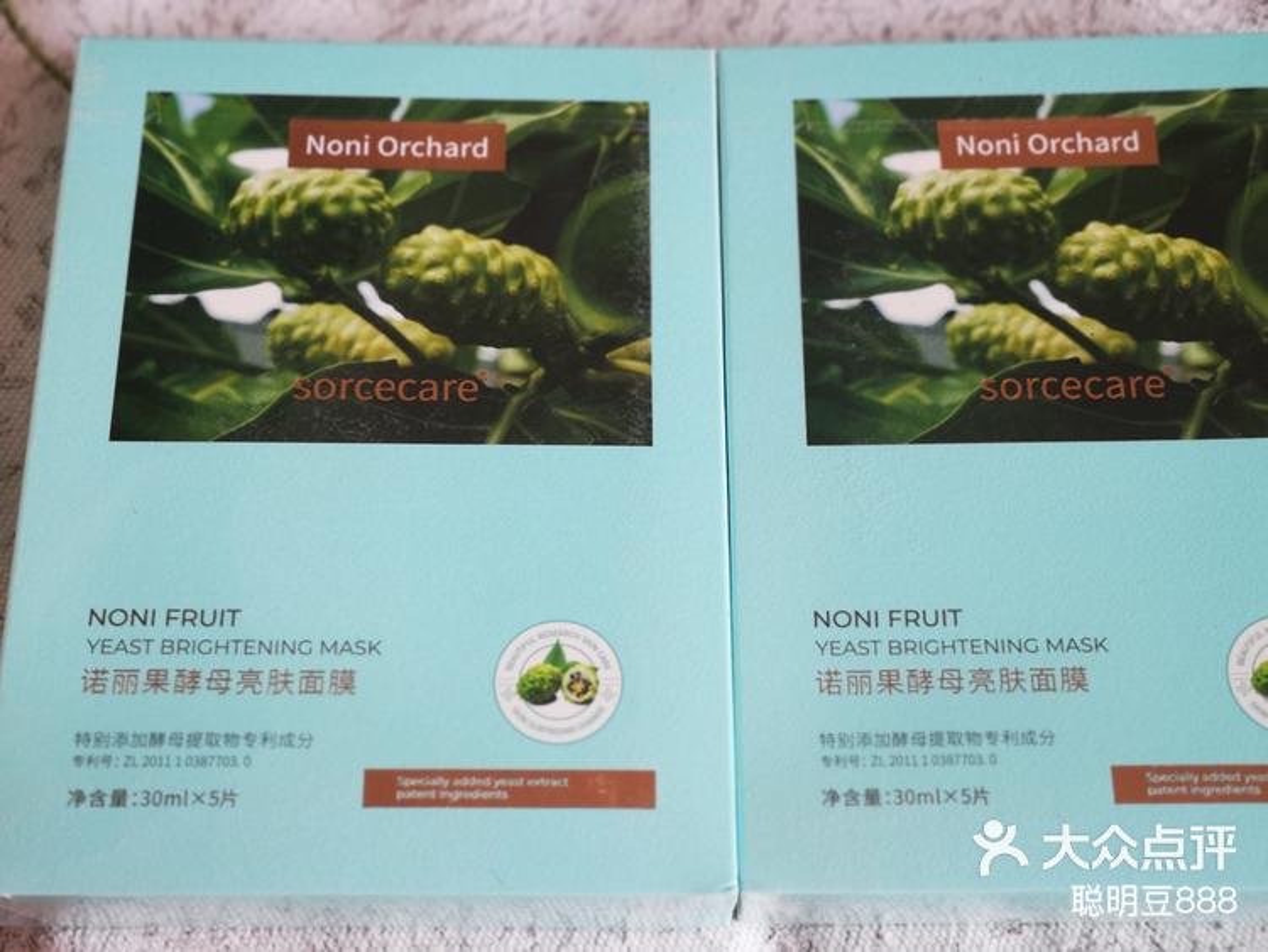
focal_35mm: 54
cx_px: 634
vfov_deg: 27.0
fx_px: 1979
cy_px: 476
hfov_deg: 35.5
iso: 64
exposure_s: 1/100
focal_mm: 3.95
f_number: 4
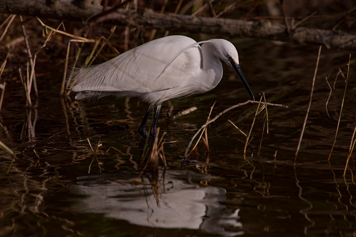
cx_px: 178
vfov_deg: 2.3
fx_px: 5934
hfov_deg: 3.4
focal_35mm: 600
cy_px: 118
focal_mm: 600
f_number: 8
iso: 1000
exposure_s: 1/4000
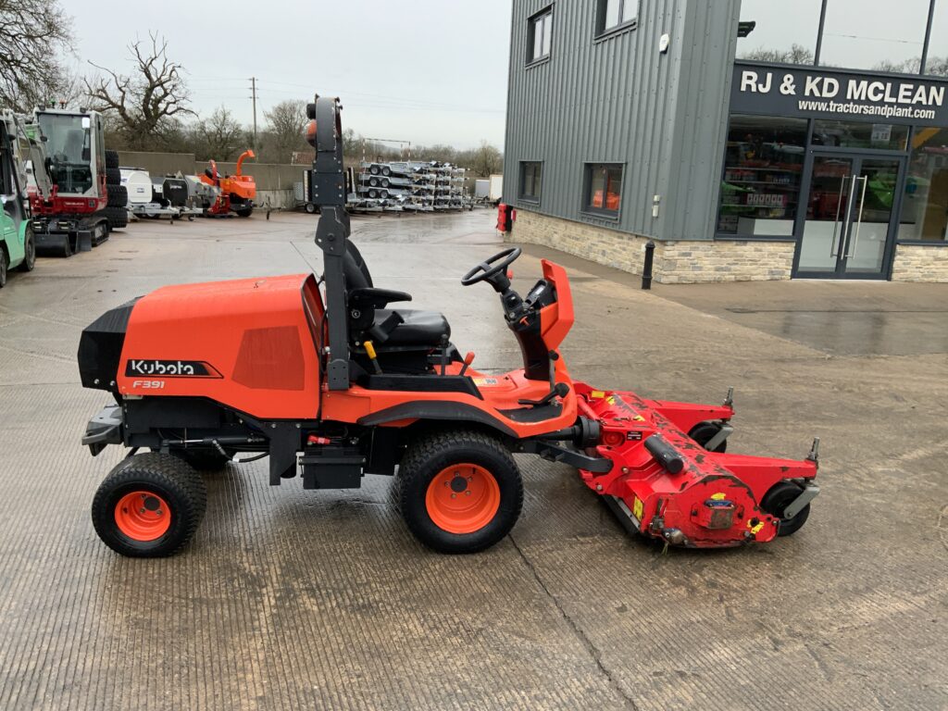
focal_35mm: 29
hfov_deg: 61.7
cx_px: 474
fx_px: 794
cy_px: 356
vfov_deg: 48.2
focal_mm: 3
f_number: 1.8
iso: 50
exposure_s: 1/122
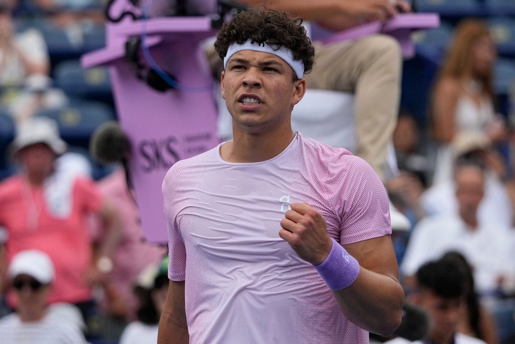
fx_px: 5723
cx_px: 258
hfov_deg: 5.2
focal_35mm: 400
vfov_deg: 3.4
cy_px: 172
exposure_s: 1/5000
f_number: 7.1
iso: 2500
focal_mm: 400
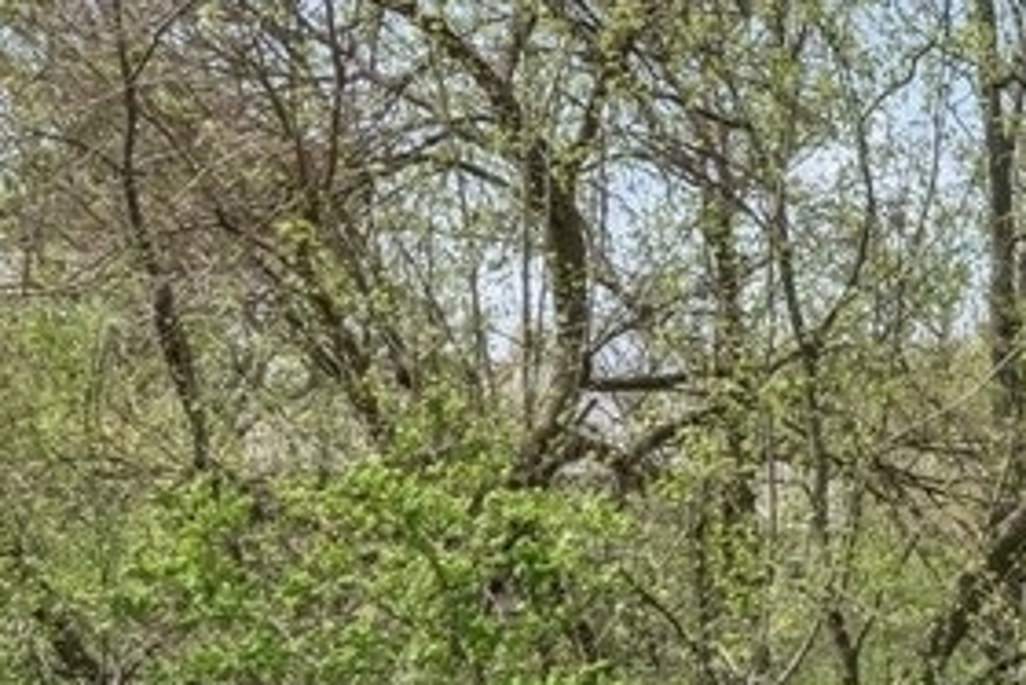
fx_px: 2281
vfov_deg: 17.1
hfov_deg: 22.7
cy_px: 414
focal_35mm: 80
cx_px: 1319
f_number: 9.5
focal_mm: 14
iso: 200
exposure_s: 1/500
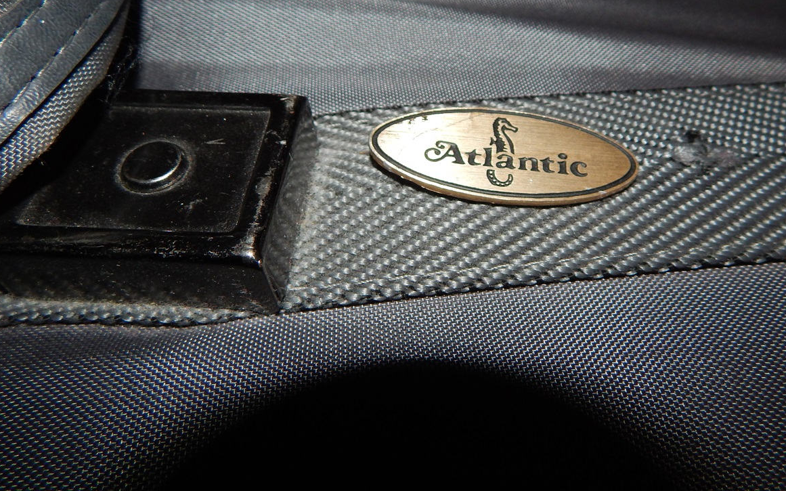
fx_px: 600
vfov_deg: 44.2
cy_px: 185
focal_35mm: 28
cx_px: 432
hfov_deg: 66.3
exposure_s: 1/30
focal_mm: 4
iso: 200
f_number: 6
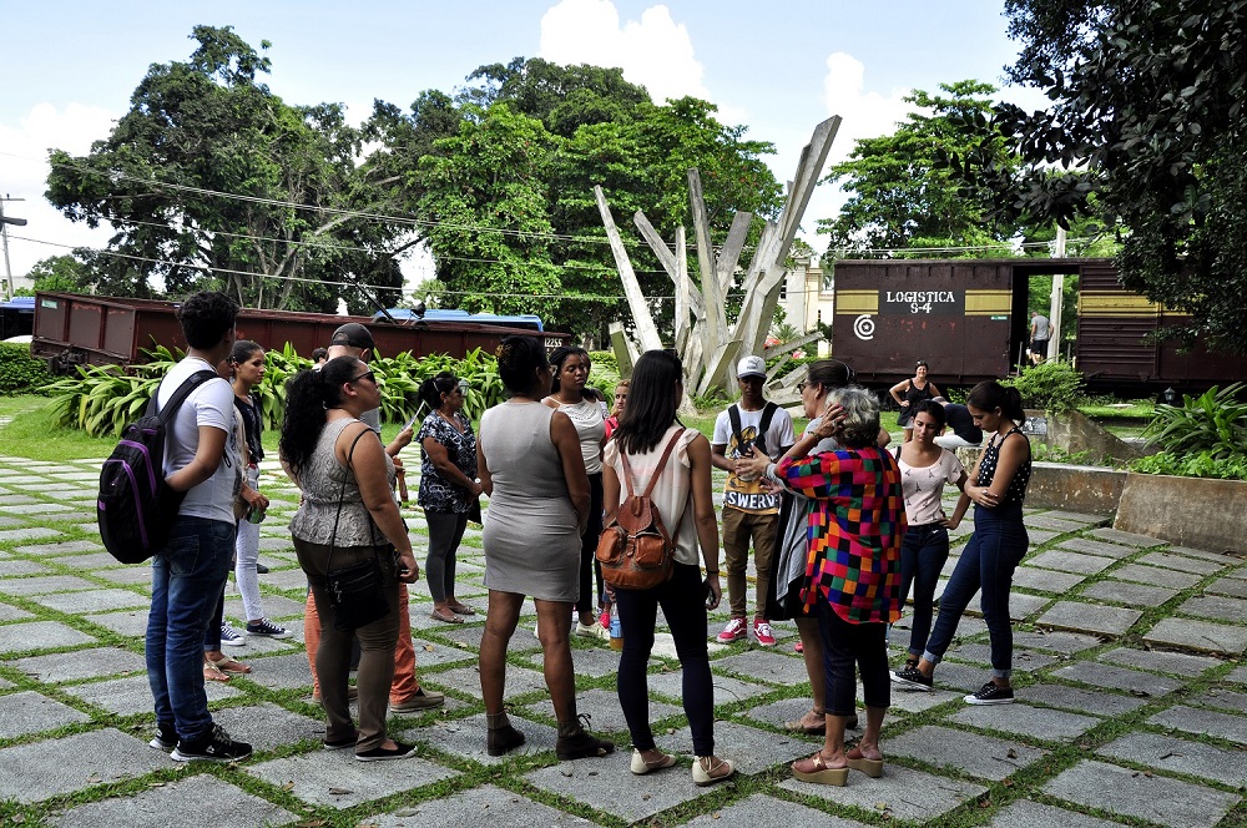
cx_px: 624
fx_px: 1142
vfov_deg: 39.9
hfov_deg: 57.3
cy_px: 414
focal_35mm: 33
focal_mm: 22
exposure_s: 1/125
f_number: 8
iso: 200
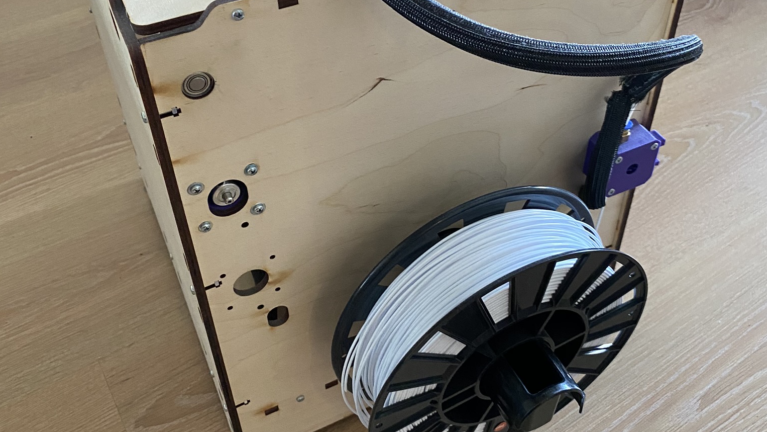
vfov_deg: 30.7
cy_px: 117
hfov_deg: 52.8
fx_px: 773
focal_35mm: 38
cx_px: 384
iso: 500
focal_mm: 4.25
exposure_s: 1/57
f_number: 1.8
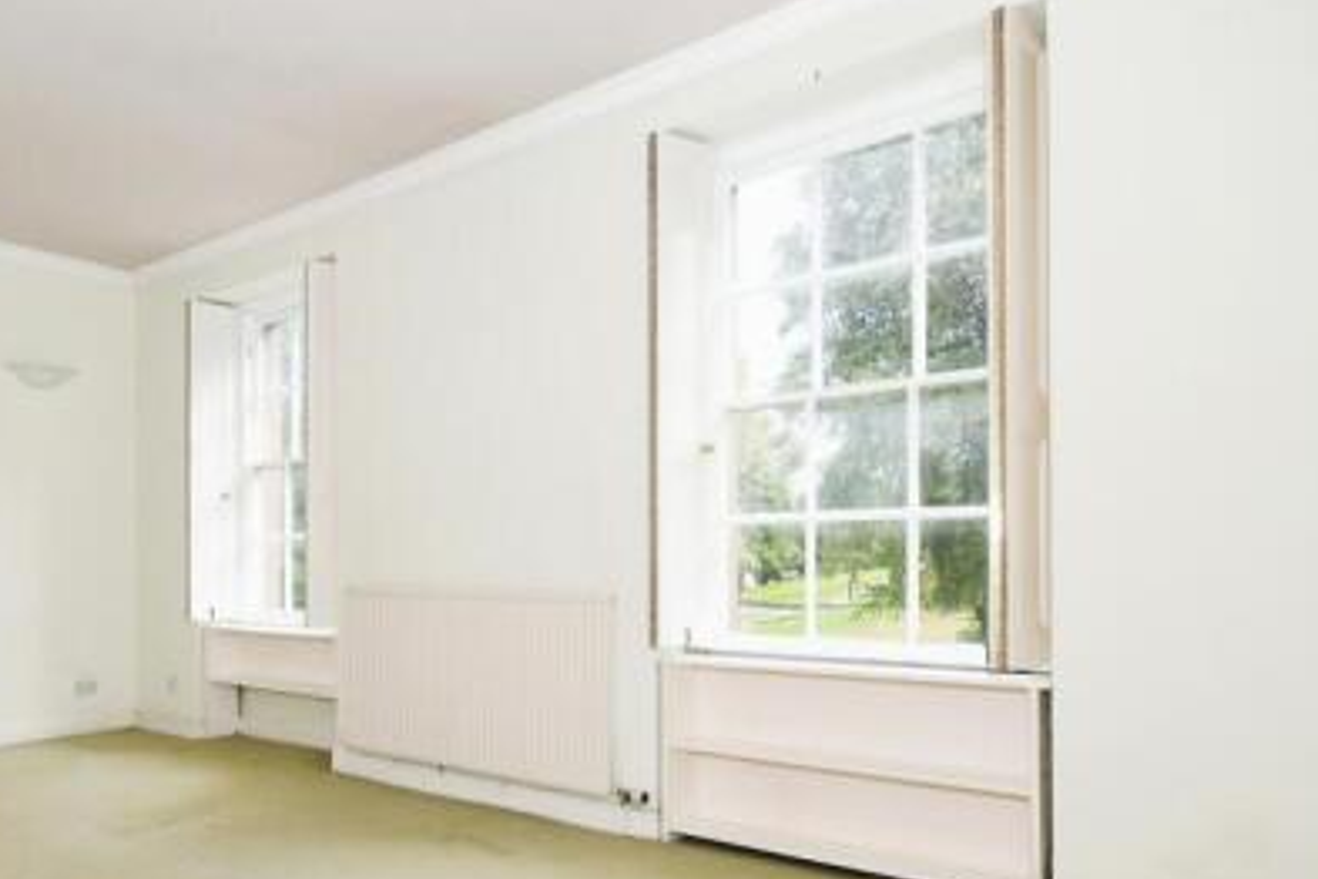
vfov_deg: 50.7
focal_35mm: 25
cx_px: 418
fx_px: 915
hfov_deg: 69.1
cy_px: 555
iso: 400
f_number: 8
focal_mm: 10
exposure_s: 1/160
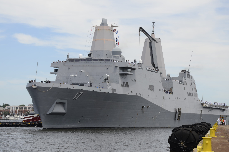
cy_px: 76
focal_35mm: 105
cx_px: 114
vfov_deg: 13.0
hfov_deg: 19.5
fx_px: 667
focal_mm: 70
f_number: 10
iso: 180
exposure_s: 1/320
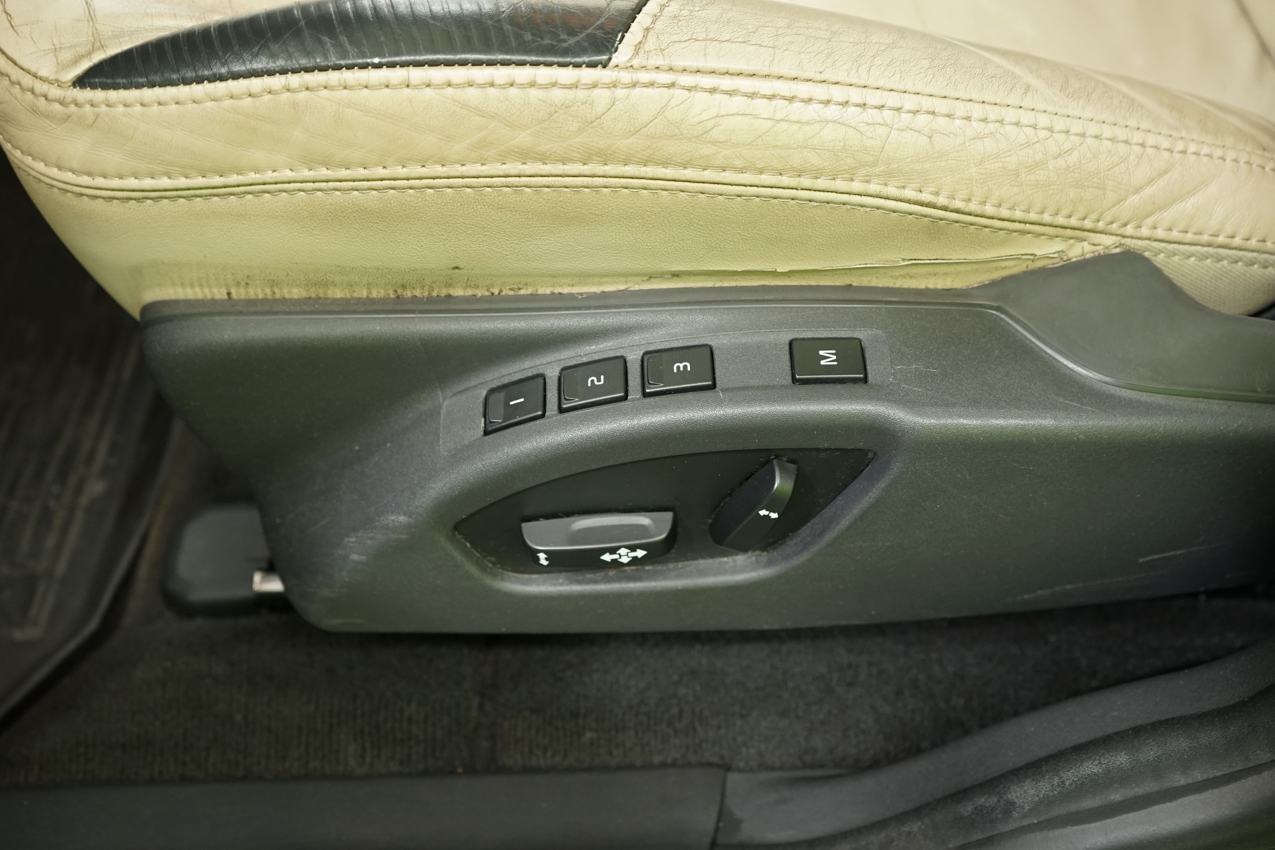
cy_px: 425
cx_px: 638
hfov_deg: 53.1
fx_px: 1275
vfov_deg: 36.9
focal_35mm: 36
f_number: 5
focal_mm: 36
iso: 1000
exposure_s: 1/13
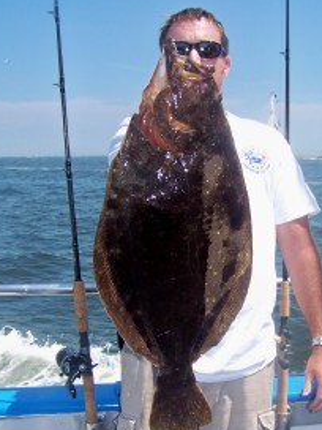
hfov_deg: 27.4
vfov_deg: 35.9
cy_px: 273
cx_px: 213
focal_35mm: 53
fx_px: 657
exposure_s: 1/800
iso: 64
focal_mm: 5.85
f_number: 2.8
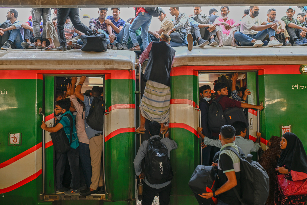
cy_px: 102
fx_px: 298
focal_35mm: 35
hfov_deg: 54.4
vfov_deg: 37.9
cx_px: 154
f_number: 3.5
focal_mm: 35
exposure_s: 1/100
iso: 200
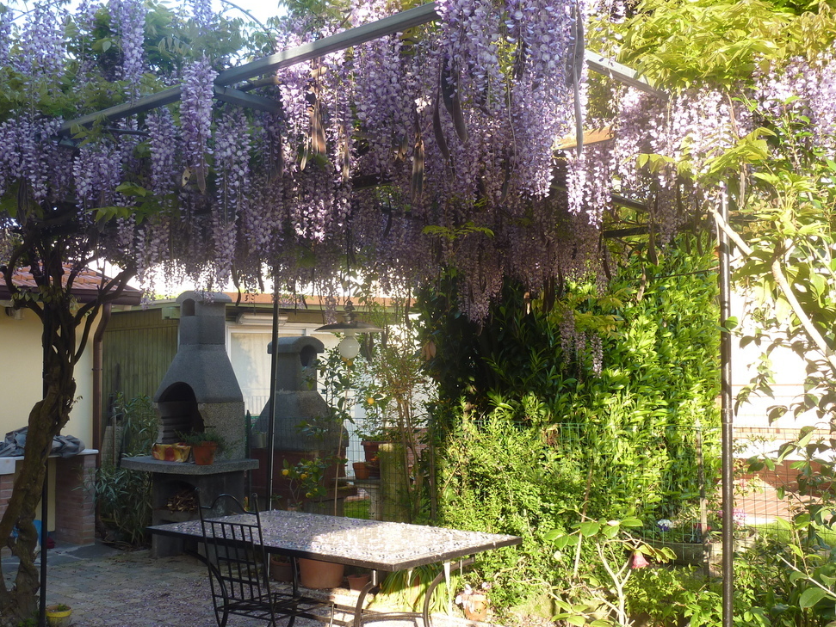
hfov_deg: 47.8
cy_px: 306
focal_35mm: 39
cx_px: 412
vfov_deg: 36.8
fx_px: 942
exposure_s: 1/80
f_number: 3.6
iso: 80
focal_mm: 6.1
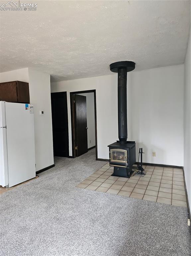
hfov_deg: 58.8
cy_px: 128
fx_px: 169
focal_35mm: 23
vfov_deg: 74.0
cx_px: 96
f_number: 1.7
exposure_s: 1/240
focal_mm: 6.3
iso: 1250
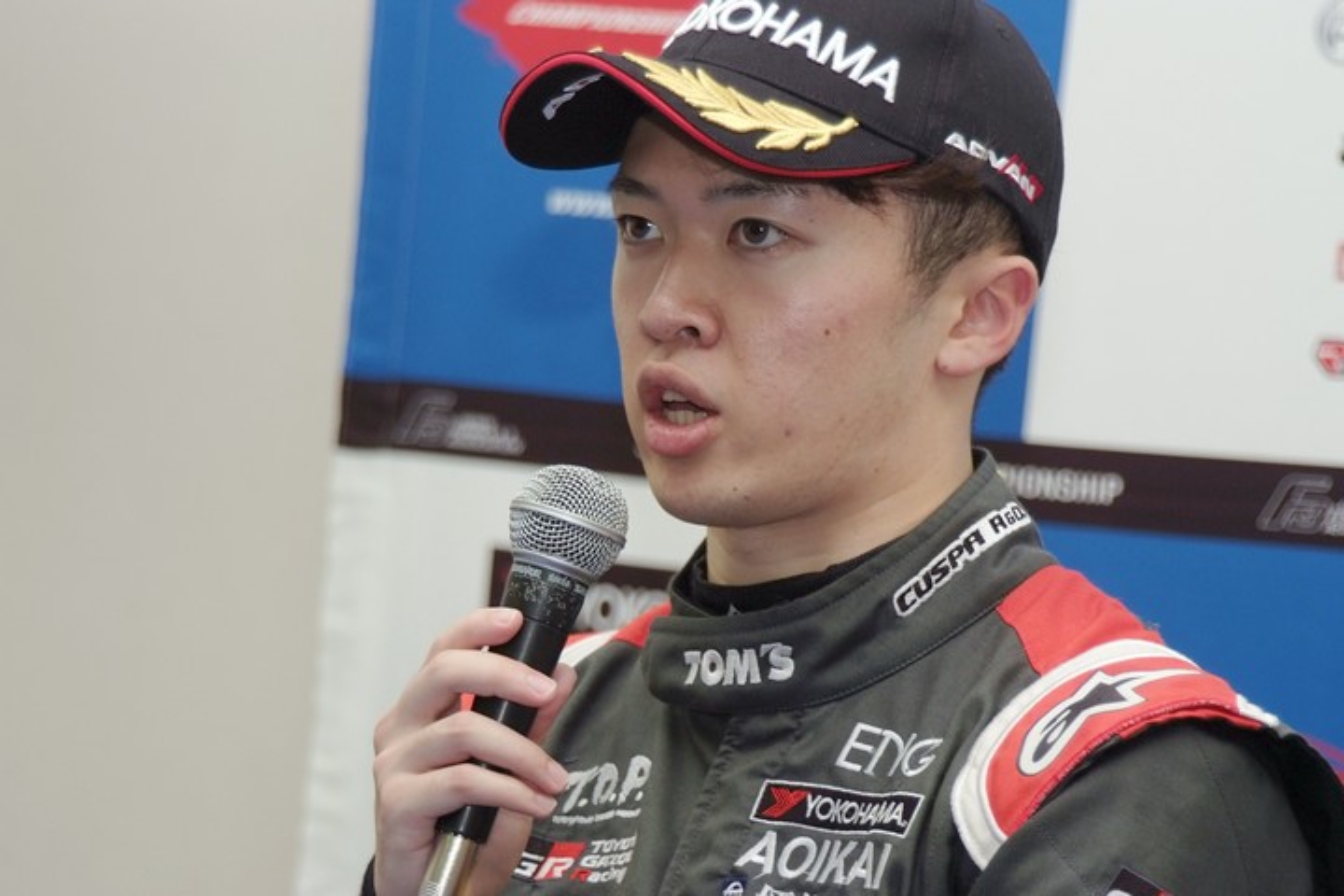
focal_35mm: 188
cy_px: 448
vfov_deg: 7.3
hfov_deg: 10.9
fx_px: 7018
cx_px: 672
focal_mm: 125
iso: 400
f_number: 5.6
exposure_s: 1/125
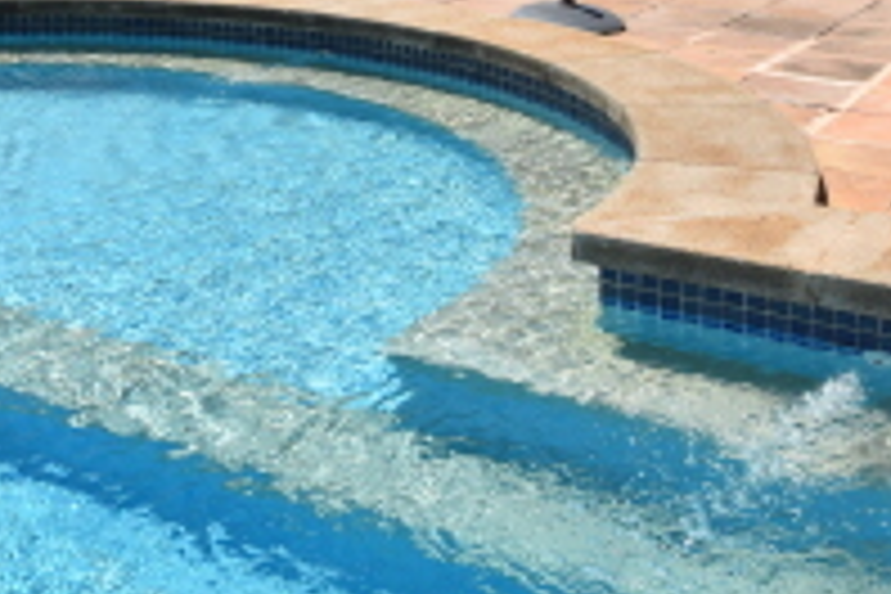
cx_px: 351
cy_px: -160
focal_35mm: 62
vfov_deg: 20.2
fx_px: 1534
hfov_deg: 32.3
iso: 100
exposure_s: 1/200
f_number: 11
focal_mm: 16
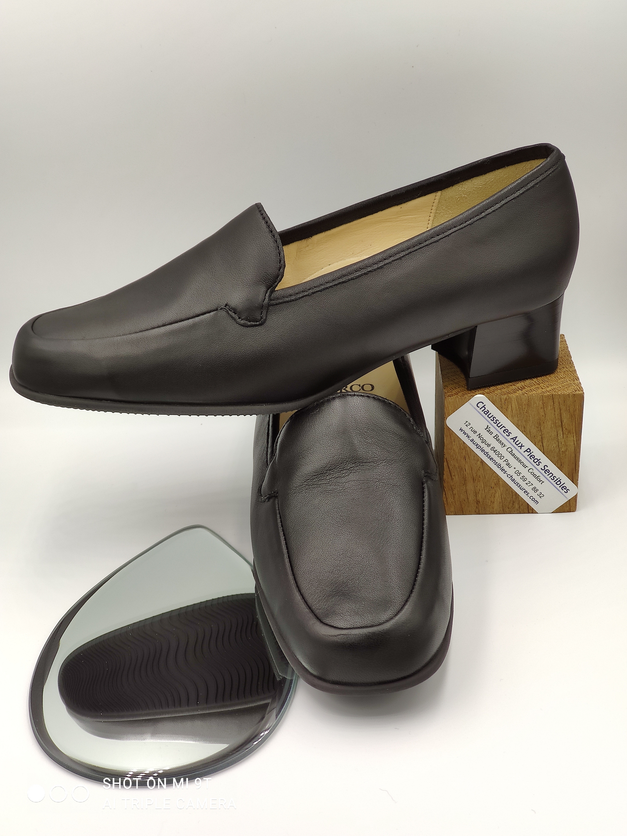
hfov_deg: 81.7
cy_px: 418
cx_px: 314
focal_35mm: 15
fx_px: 362
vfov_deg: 98.2
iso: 100
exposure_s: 1/137
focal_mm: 5.54
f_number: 2.4
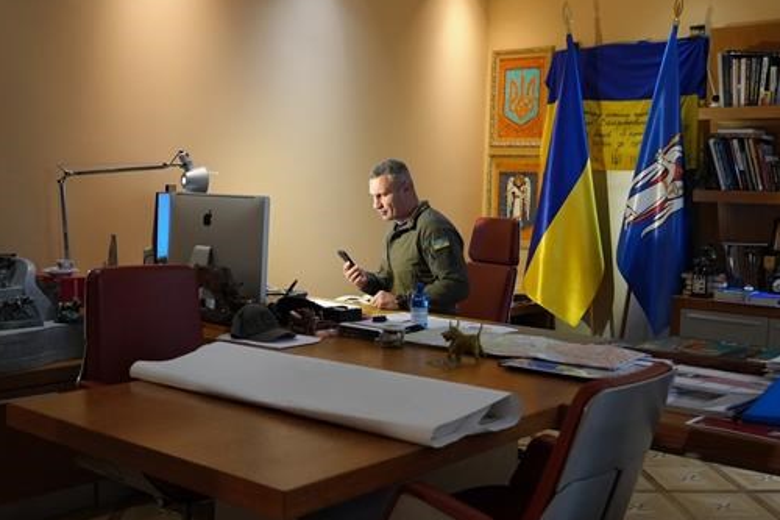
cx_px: 451
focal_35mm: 39
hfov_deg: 49.4
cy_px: 296
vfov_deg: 34.1
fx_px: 845
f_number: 4
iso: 6400
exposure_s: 1/160
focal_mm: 30
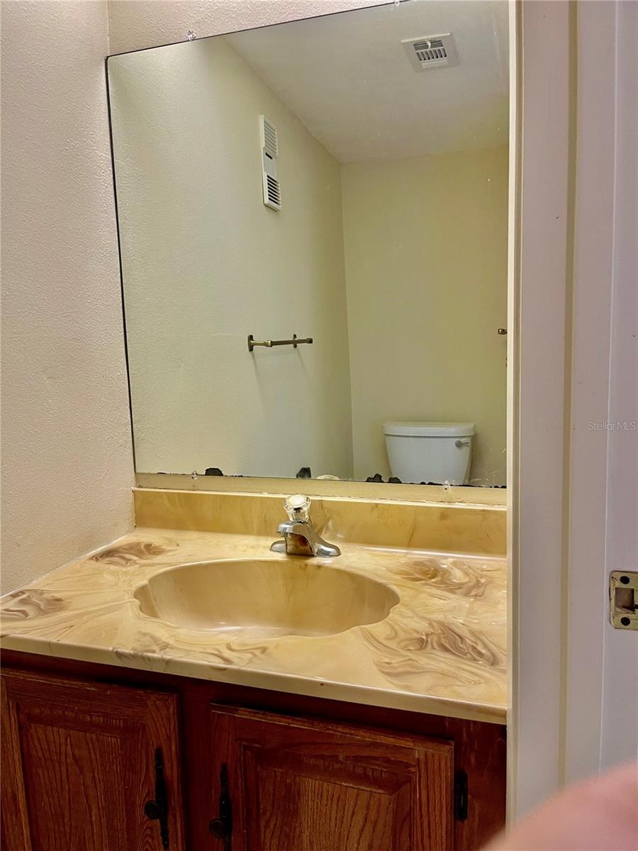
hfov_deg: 54.9
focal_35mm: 25
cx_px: 319
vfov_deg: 69.4
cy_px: 426
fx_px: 614
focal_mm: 5.1
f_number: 1.6
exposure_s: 1/60
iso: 80
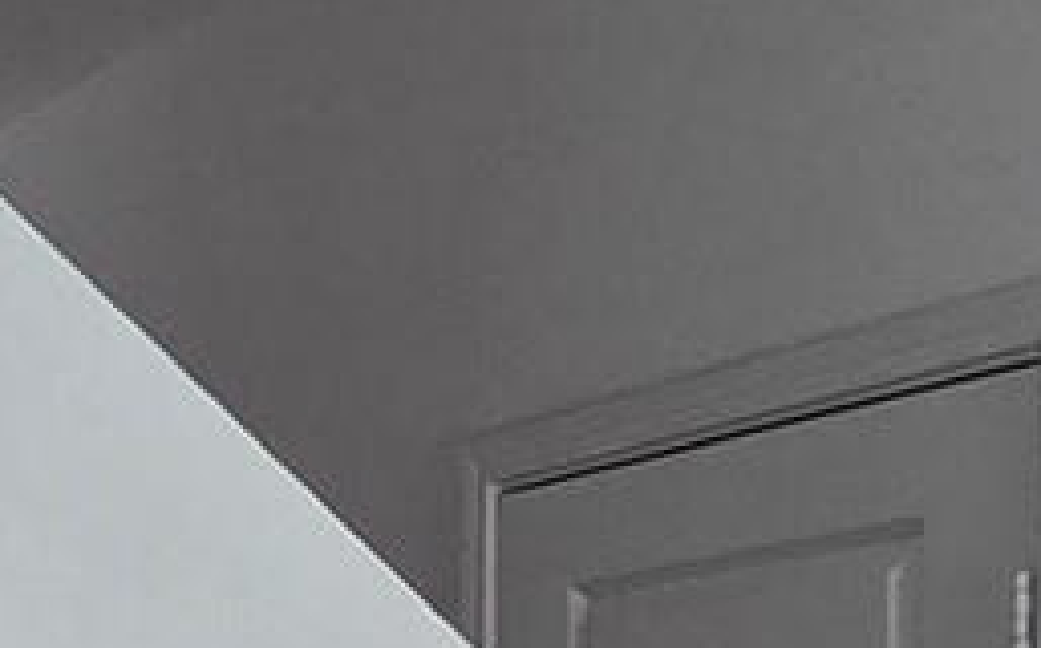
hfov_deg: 14.5
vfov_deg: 11.3
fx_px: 3117
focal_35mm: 110
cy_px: 1053
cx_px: -1248
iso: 125
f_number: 2.2
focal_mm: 2.2
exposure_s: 1/120
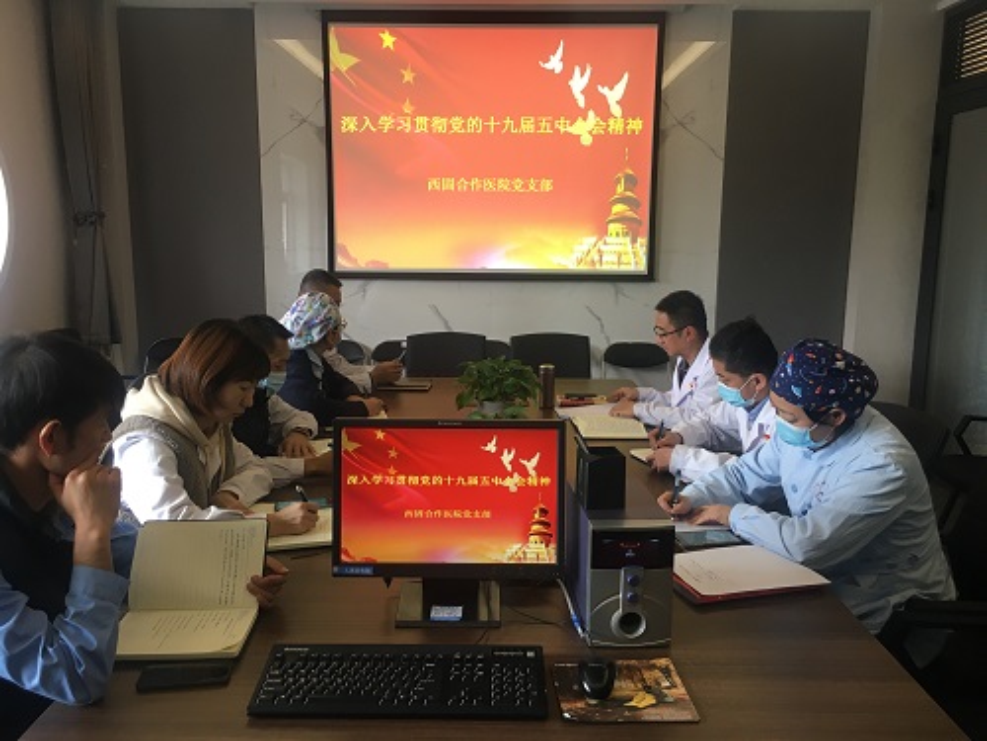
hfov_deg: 61.7
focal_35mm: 29
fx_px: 827
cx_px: 494
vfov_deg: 48.2
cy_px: 370
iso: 64
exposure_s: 1/33
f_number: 2.2
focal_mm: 4.15
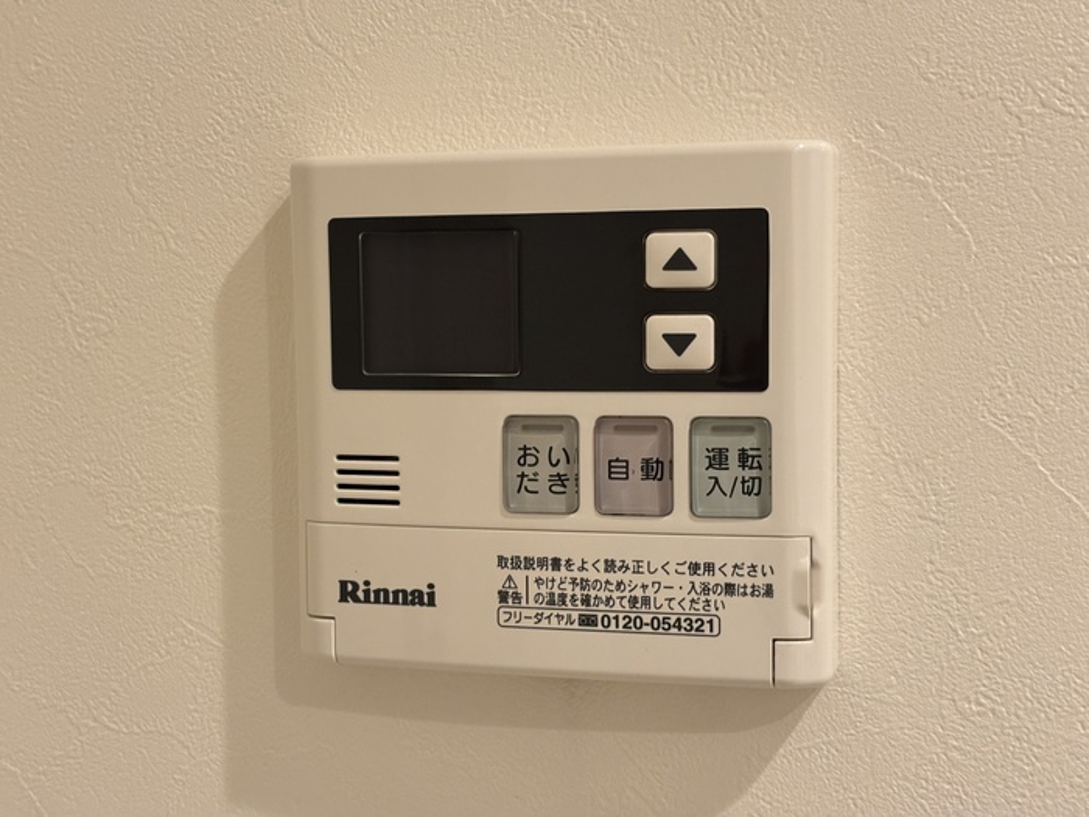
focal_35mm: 52
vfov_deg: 28.0
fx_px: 1636
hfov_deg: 36.8
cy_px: 408
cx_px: 544
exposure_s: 1/60
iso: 100
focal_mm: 5.96
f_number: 1.6
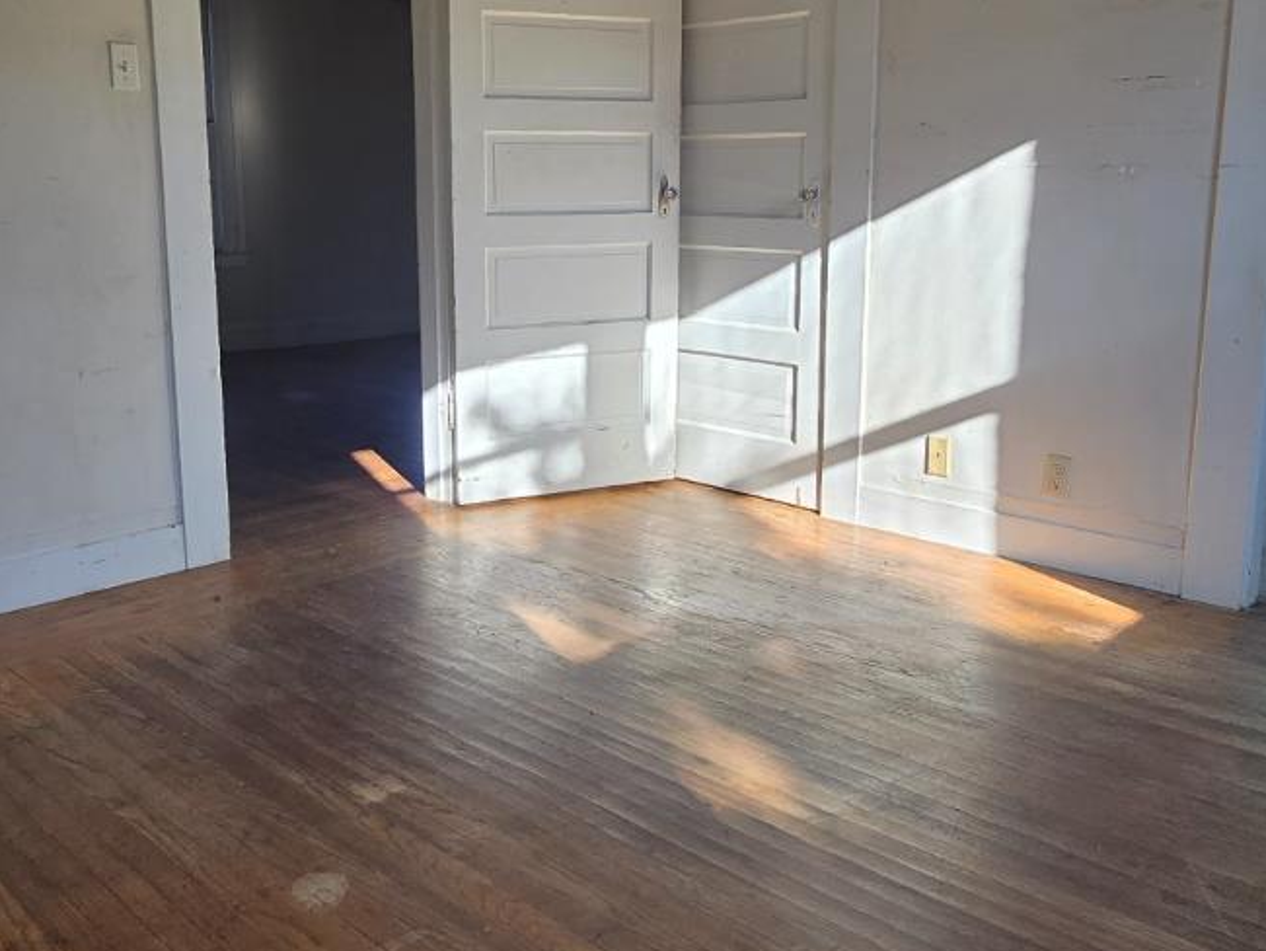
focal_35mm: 30
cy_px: 408
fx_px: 1098
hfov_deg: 59.7
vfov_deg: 46.7
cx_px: 553
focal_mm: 2.2
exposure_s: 1/247
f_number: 2.2
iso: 50
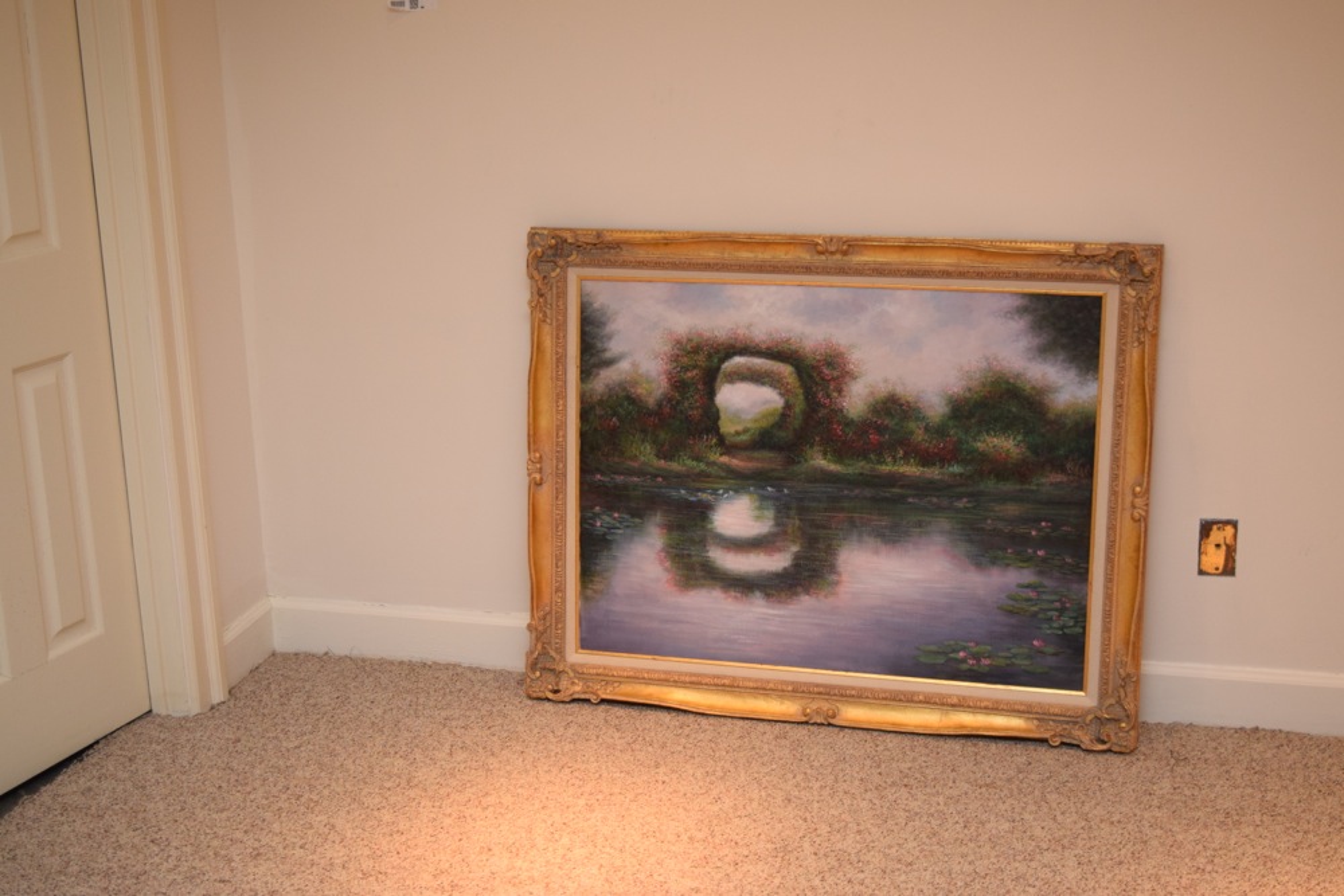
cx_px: 672
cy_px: 448
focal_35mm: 51
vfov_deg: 26.5
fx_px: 1904
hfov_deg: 38.9
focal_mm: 34
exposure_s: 1/80
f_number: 4.5
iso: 800
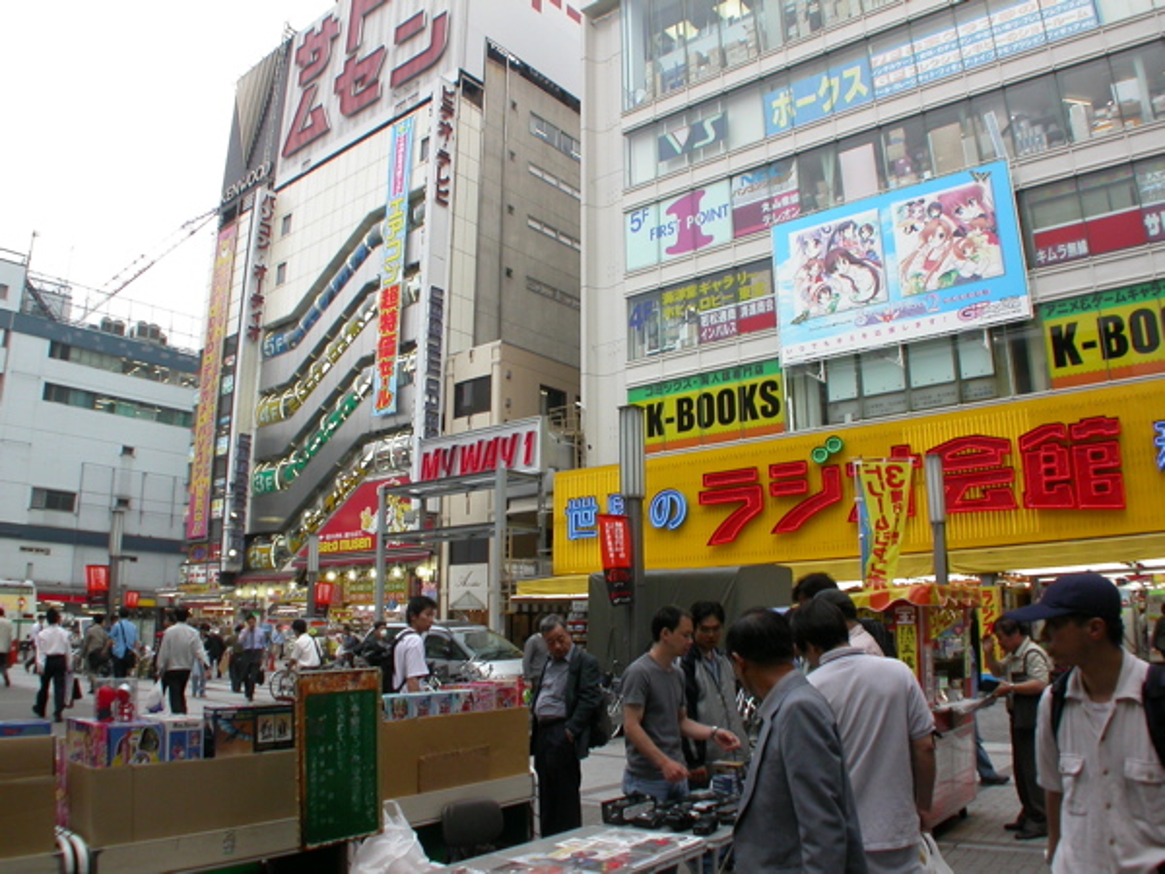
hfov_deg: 49.0
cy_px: 437
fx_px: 1279
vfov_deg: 37.7
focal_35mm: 38
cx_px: 582
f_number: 4.7
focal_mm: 7.85
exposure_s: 1/132
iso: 100
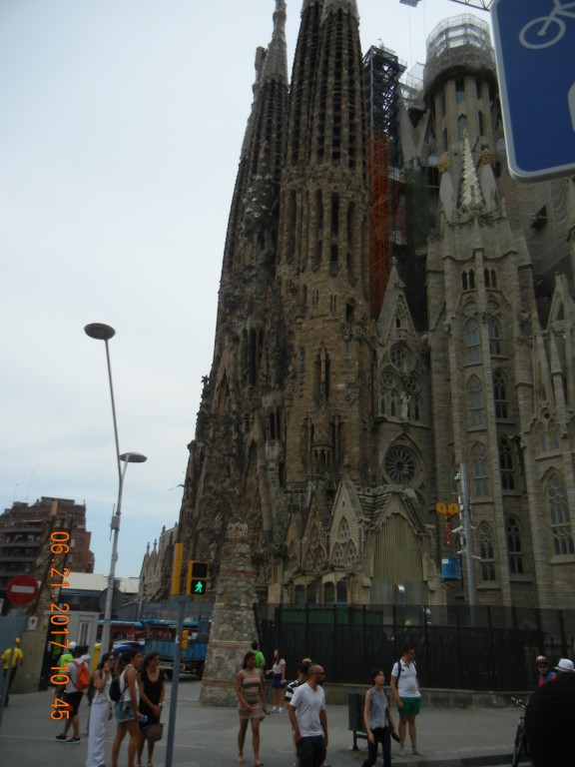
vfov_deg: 60.0
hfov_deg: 46.8
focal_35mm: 30
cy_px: 384
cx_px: 288
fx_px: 664
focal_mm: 5.4
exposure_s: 1/313
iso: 160
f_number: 7
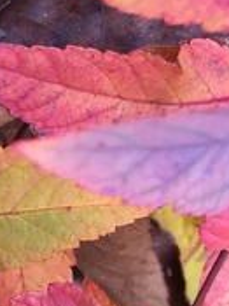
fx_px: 1501
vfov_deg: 10.9
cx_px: 150
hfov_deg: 8.7
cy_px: 542
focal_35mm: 170
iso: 50
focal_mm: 4.15
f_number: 2.2
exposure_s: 1/120
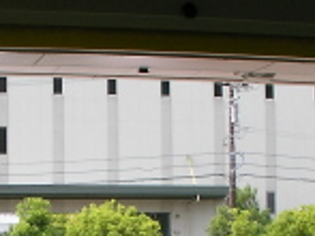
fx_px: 1173
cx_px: 81
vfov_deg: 11.3
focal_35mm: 129
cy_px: 244
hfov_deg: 15.2
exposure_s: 1/196
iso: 50
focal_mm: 6.3
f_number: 4.5
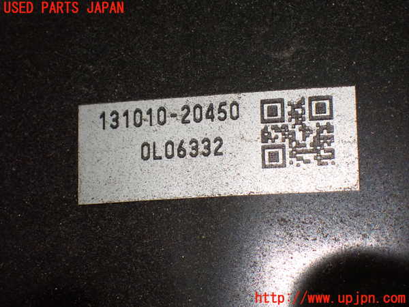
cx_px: 204
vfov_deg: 14.8
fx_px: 1182
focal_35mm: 100
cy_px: 154
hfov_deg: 19.6
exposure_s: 1/100
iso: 1250
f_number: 4.9
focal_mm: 18
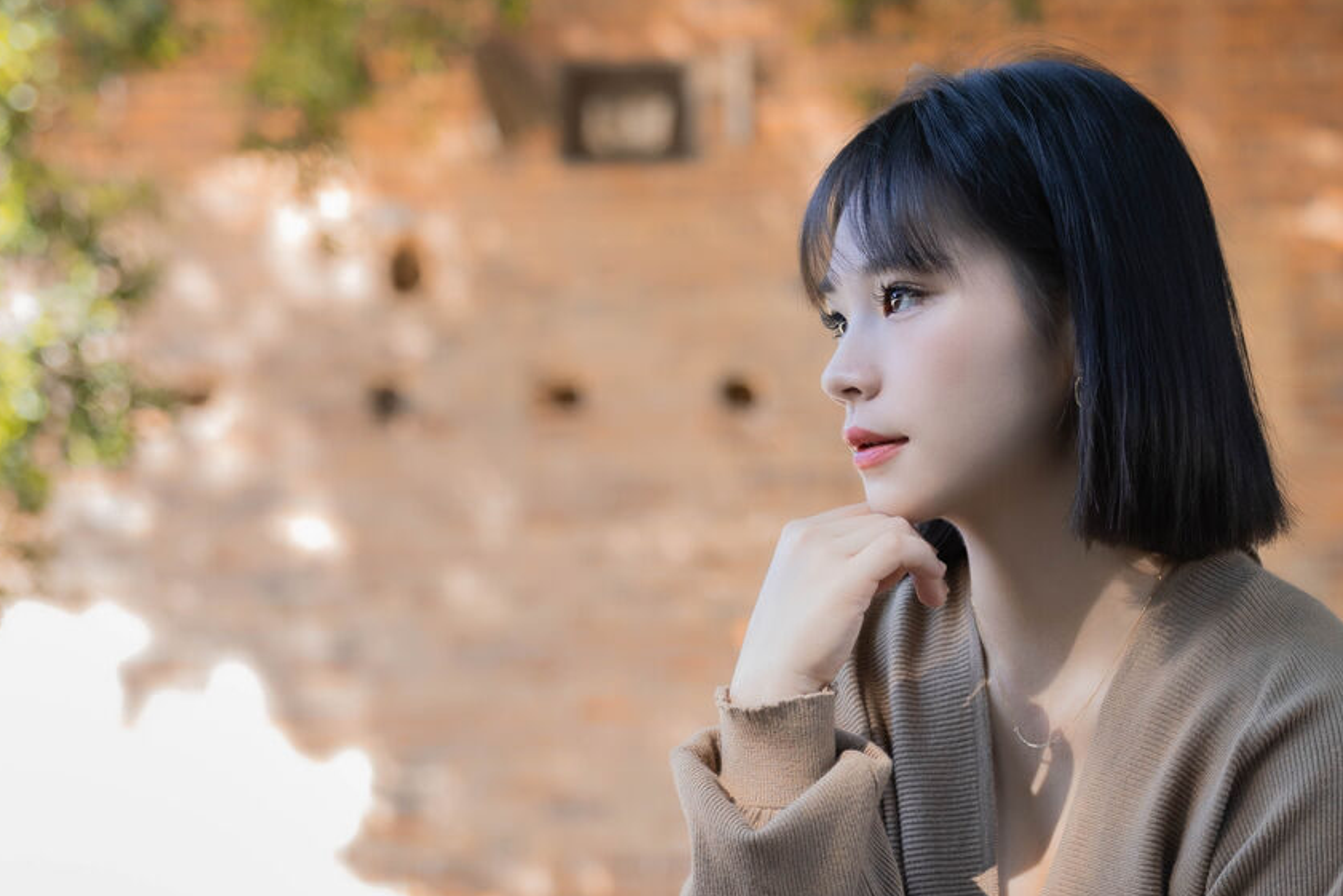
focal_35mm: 107
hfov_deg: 19.1
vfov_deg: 12.7
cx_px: 730
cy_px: 778
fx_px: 3992
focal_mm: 50
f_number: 2.8
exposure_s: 1/250
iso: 250
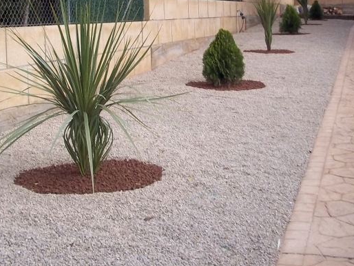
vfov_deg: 22.9
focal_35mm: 63
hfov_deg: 30.7
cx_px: 182
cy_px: 39
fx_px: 645
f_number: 8
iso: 80
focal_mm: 6.5
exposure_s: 1/100
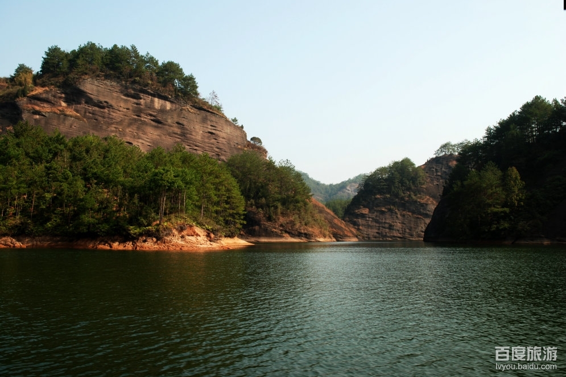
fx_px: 519
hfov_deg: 57.2
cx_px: 283
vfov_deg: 40.0
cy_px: 188
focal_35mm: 33
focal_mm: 22
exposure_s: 1/100
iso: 100
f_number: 5
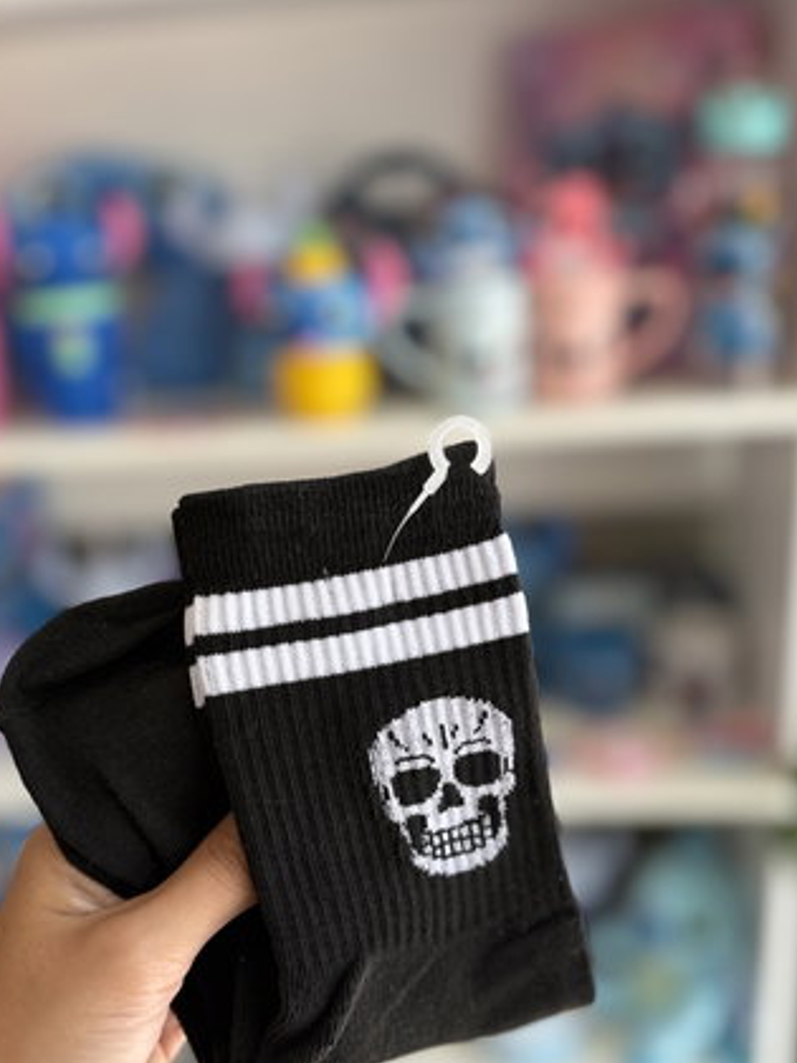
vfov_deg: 55.2
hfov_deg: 42.9
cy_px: 604
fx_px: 1013
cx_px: 349
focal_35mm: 33
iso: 40
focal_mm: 5.96
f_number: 1.6
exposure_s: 1/236
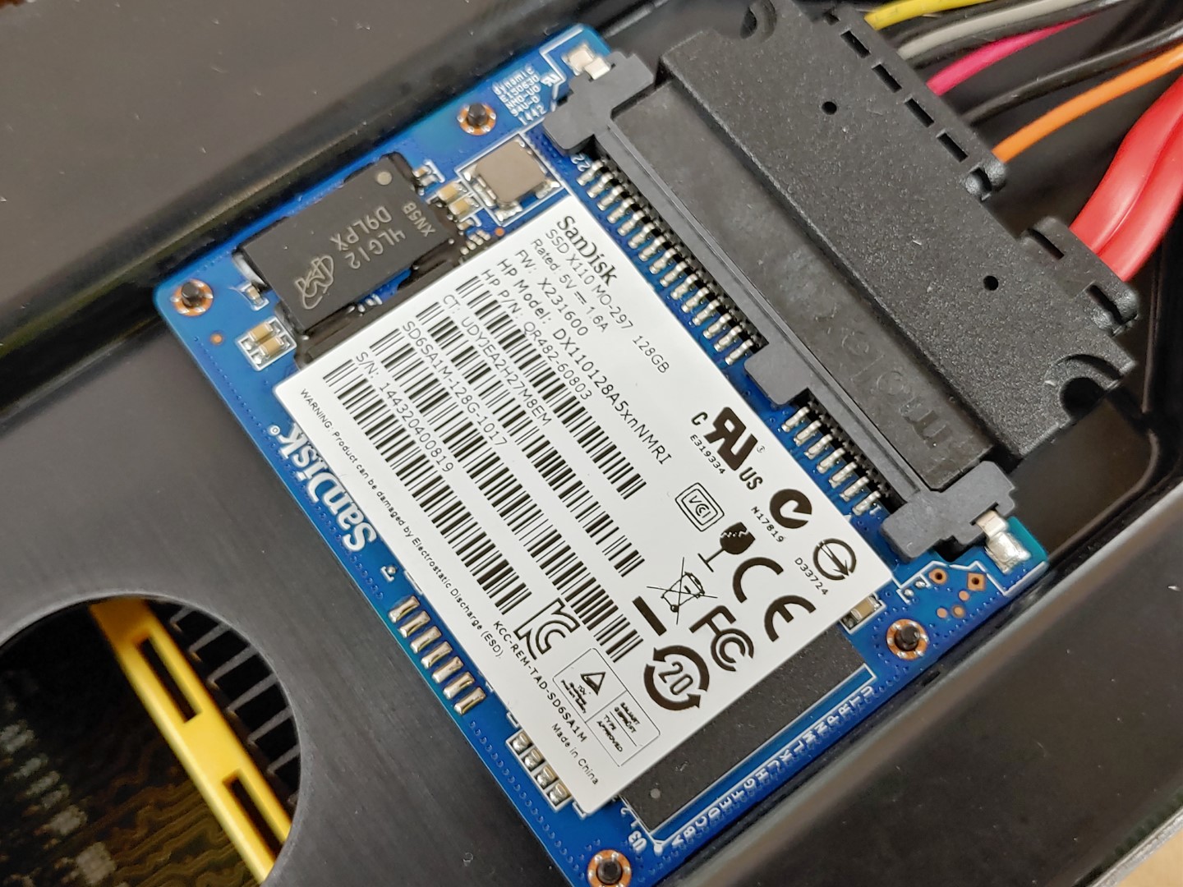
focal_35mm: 39
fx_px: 1333
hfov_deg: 47.9
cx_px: 592
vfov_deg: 36.8
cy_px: 444
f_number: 1.8
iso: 50
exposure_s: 1/60
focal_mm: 4.36
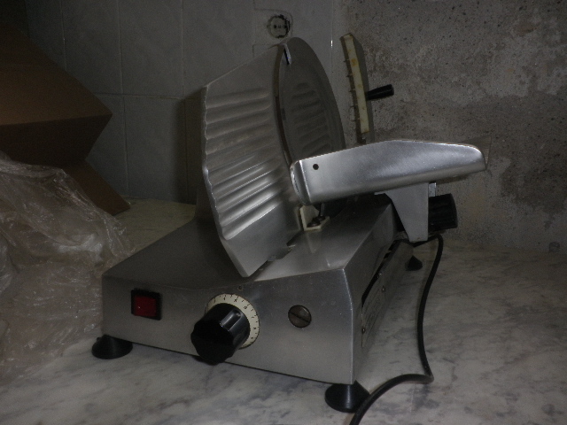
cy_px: 212
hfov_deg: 51.4
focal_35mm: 36
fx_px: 590
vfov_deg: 39.7
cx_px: 284
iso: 160
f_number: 3.5
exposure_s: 1/30
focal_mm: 6.3
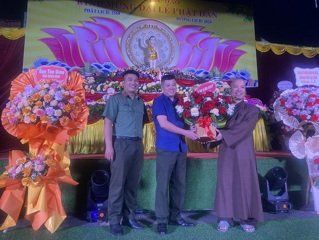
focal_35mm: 26
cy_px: 120
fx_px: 240
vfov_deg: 53.1
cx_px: 160
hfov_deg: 67.3
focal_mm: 4.25
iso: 80
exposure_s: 1/50
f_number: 1.8
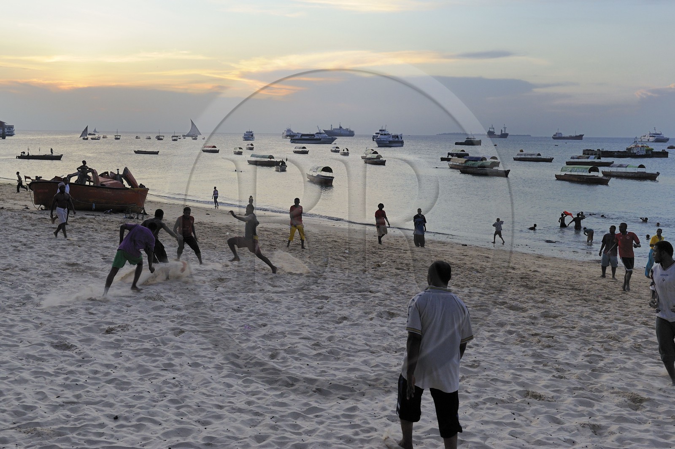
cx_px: 338
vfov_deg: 36.9
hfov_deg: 53.1
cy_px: 224
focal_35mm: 36
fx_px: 675
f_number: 6.3
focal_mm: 36
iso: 800
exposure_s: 1/250
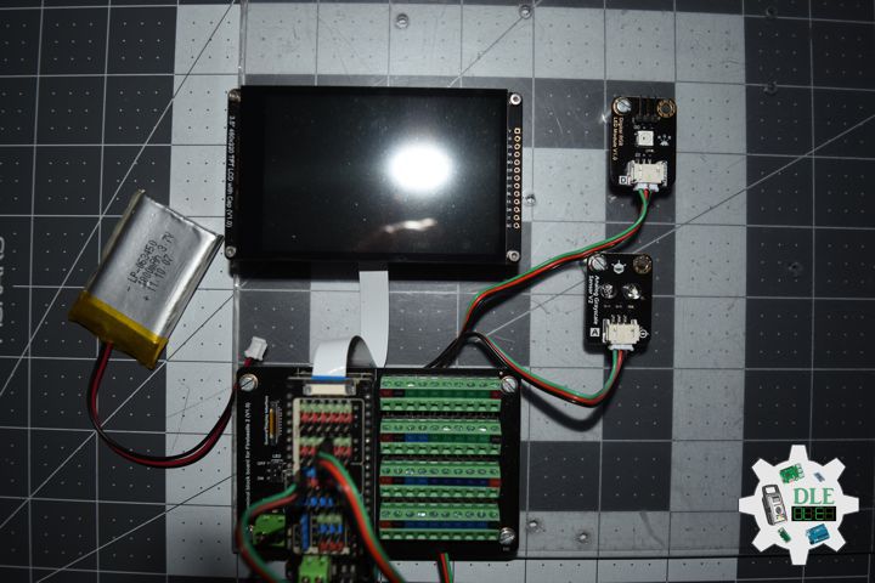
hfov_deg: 61.9
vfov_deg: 43.6
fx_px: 729
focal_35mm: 30
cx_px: 438
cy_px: 292
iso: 160
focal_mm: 20
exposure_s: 1/60
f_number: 3.5
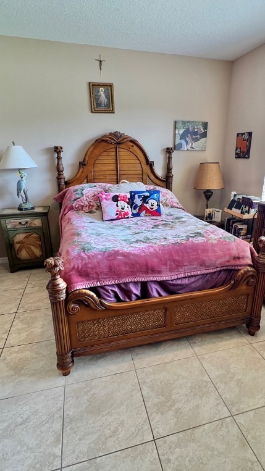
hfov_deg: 58.1
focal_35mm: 19
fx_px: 237
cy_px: 235
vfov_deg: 89.6
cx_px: 151
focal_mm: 1.57
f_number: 1.8
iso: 200
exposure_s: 1/60
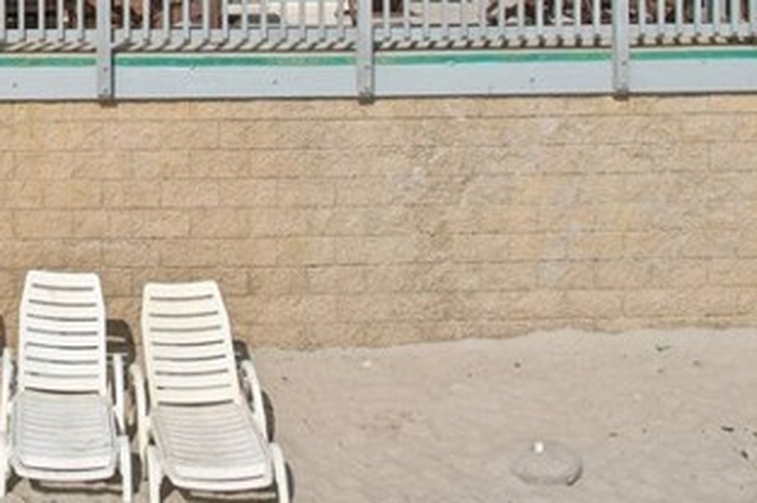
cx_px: -92
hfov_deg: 25.8
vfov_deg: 17.9
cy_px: -114
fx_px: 1512
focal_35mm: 72
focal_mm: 8.38
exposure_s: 1/3000
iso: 100
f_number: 2.8
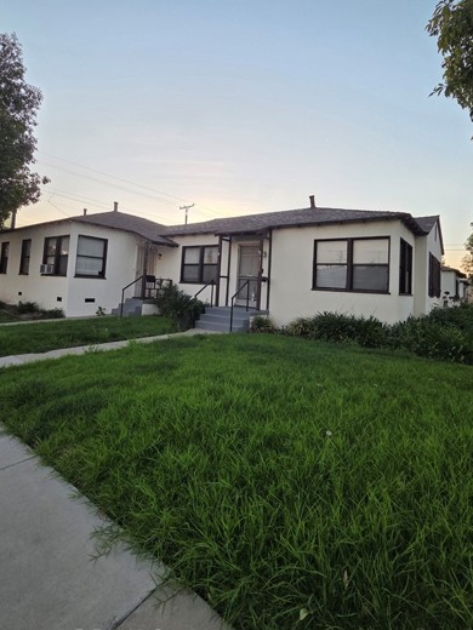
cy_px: 270
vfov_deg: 93.9
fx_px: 292
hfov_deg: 78.0
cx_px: 223
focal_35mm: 16
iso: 80
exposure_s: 1/120
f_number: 2.2
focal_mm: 2.2
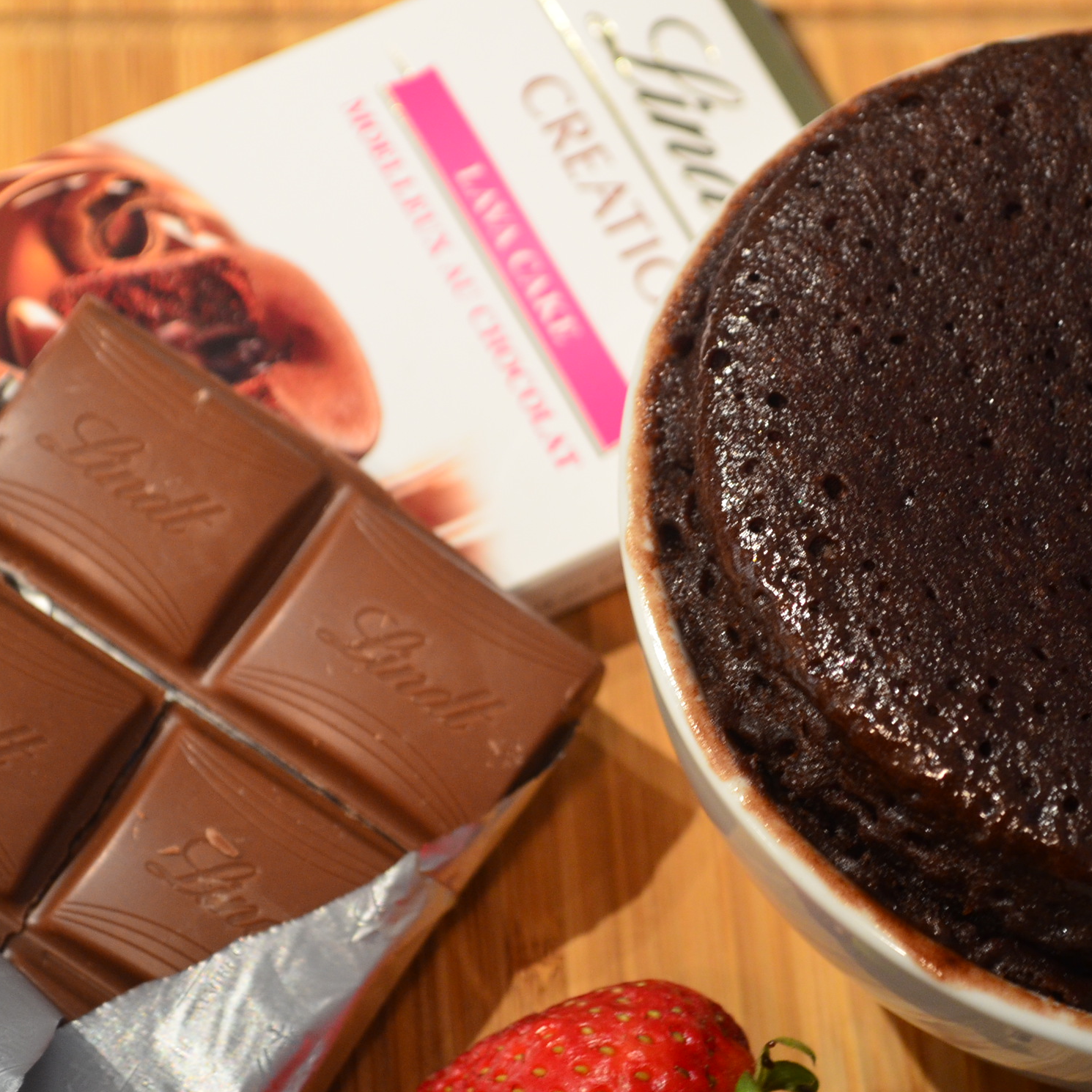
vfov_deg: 15.1
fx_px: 4129
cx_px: 561
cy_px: 524
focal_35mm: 116
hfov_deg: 15.1
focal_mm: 55
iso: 800
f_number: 5.6
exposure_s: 1/10
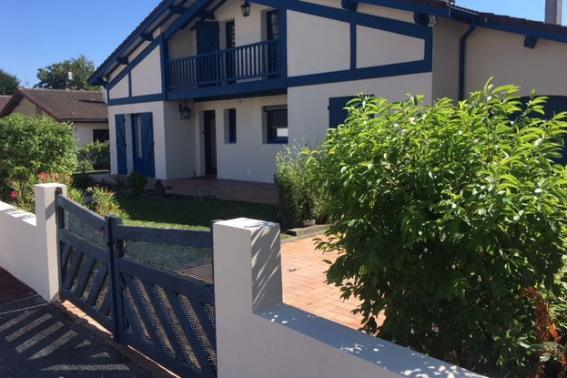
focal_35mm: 31
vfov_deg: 42.3
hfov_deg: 60.3
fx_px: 488
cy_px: 175
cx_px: 280
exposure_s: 1/1026
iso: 25
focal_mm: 4.15
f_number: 2.2
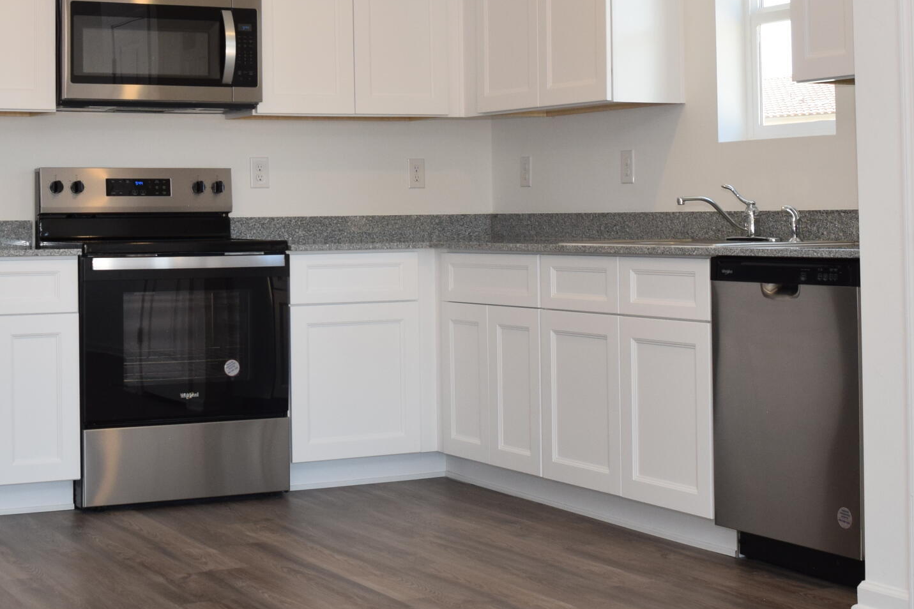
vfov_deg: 20.5
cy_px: 159
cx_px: 365
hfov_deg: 30.4
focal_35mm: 66
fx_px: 1677
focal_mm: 21
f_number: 5.6
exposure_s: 1/125
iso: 450
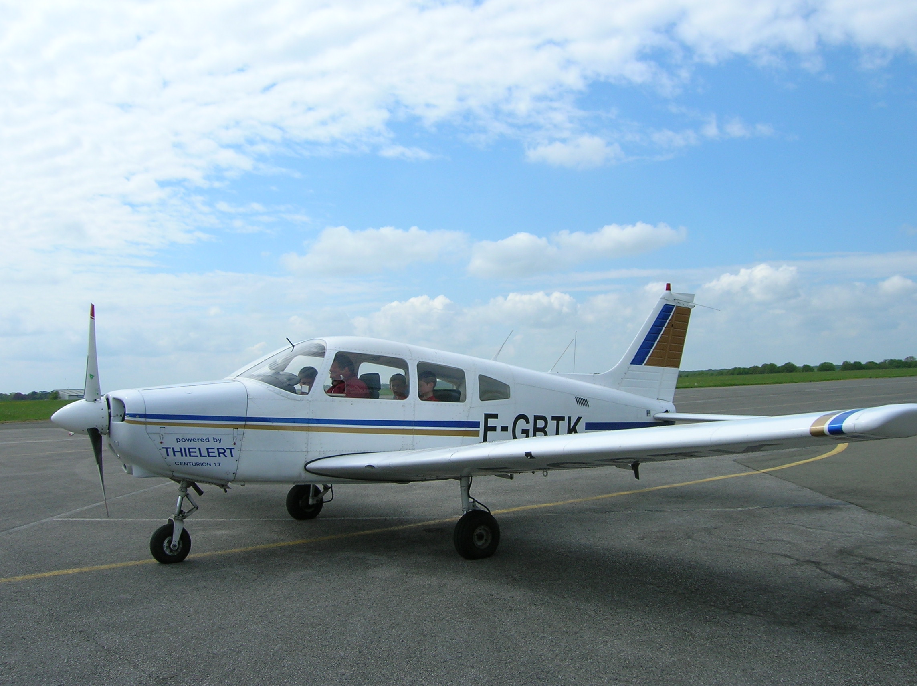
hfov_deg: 54.0
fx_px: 900
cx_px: 458
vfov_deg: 41.7
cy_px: 343
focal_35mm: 34
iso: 50
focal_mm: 5.7
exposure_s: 1/598
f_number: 4.9
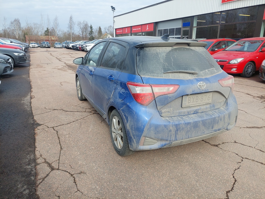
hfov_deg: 69.4
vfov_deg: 54.9
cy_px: 100
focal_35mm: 25
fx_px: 191
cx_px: 132
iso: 40
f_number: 1.8
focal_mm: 5.23
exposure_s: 1/968
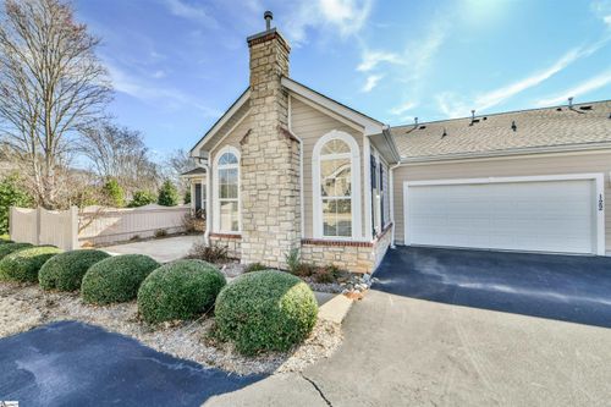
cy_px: 204
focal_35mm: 14
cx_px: 306
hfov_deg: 104.3
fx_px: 238
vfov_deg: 81.2
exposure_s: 1/400
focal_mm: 14
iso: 400
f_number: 8
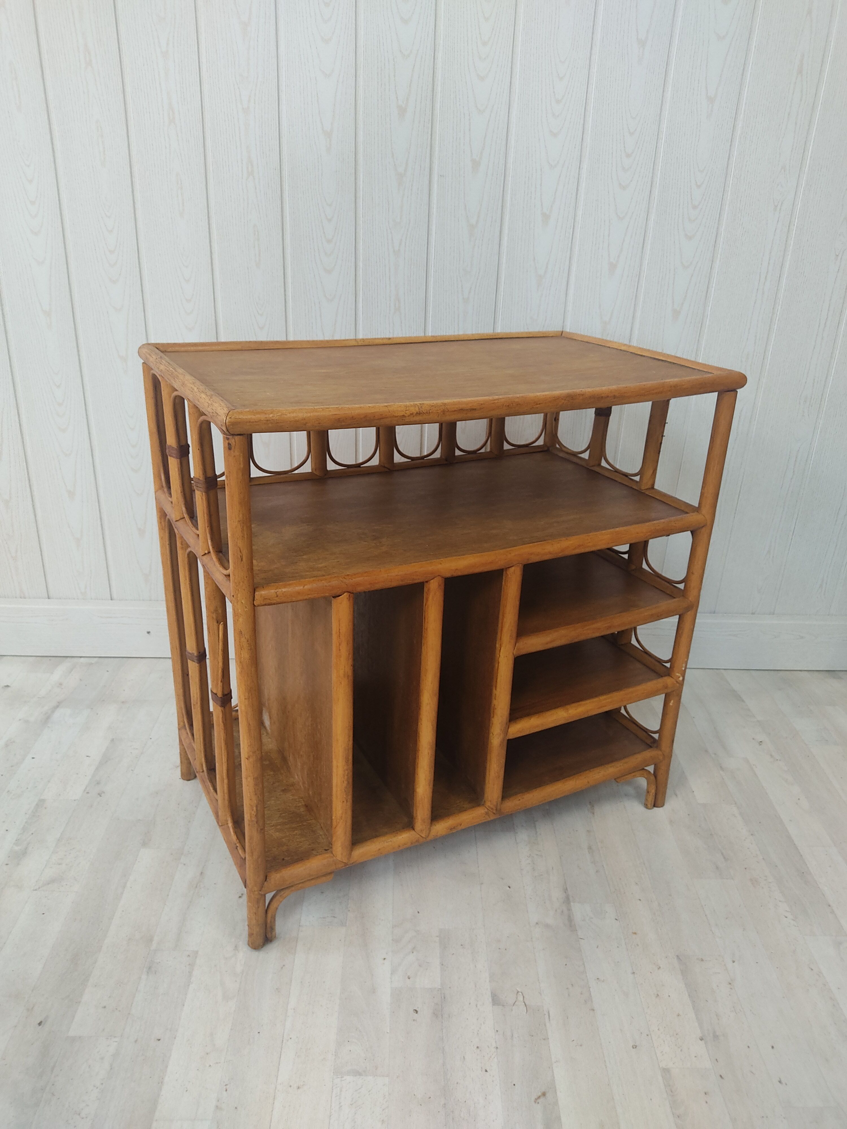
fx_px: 848
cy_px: 564
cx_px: 424
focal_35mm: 26
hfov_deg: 53.1
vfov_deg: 67.3
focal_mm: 4.74
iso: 484
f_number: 1.79
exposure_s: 1/33
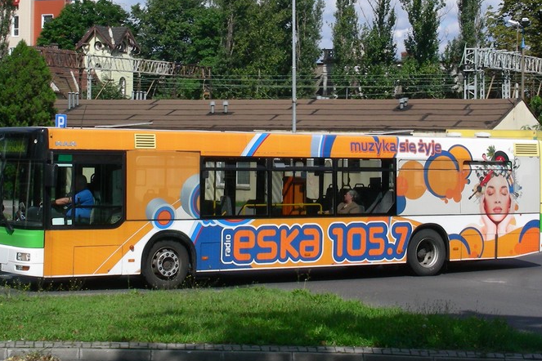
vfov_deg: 15.3
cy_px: 94
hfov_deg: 22.9
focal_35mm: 89
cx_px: 280
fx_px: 1340
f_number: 5.6
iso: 50
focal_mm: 10.5
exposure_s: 1/464
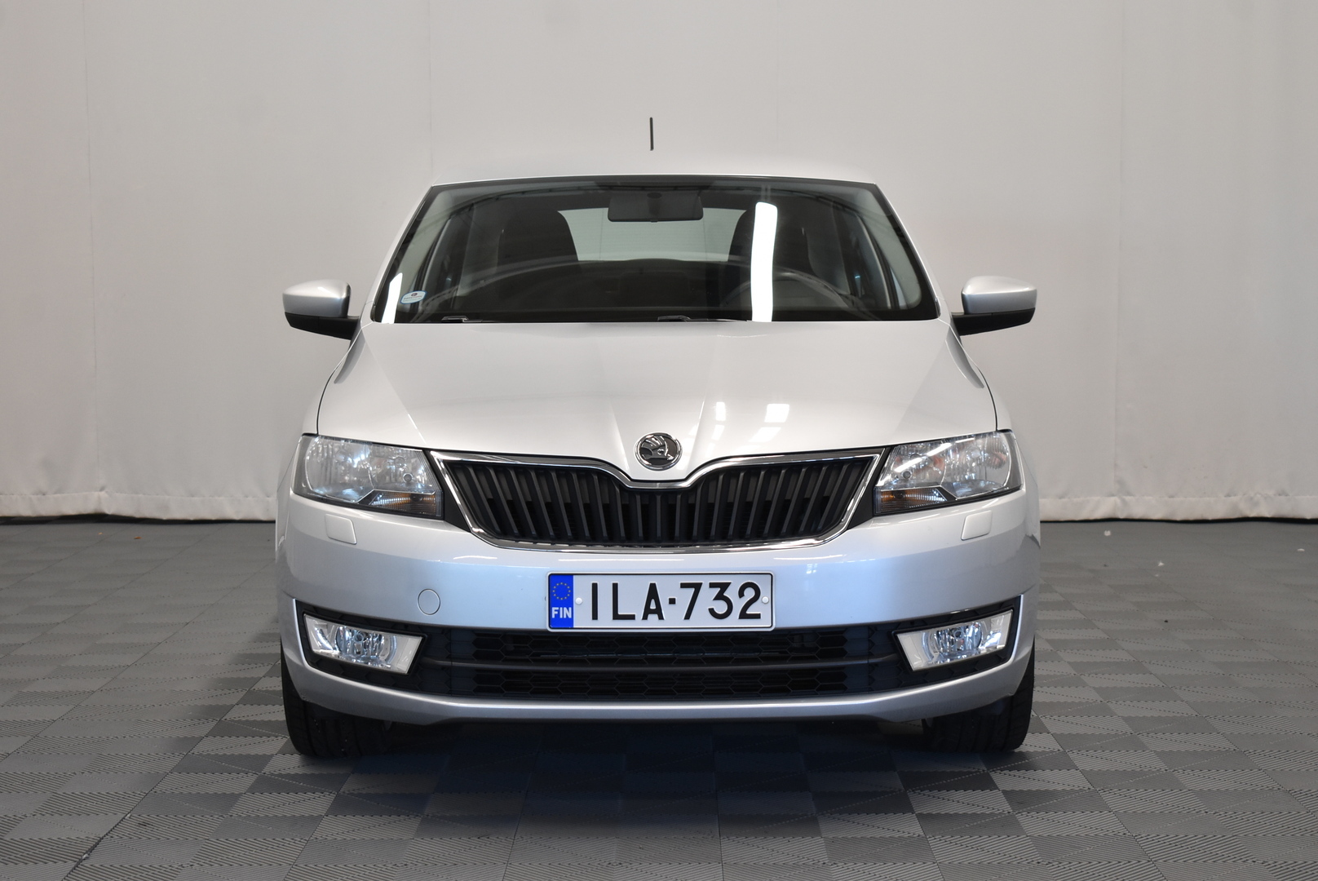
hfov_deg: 31.9
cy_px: 440
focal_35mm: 63
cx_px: 659
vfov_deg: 21.6
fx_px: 2308
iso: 800
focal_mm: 42
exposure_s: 1/60
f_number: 5
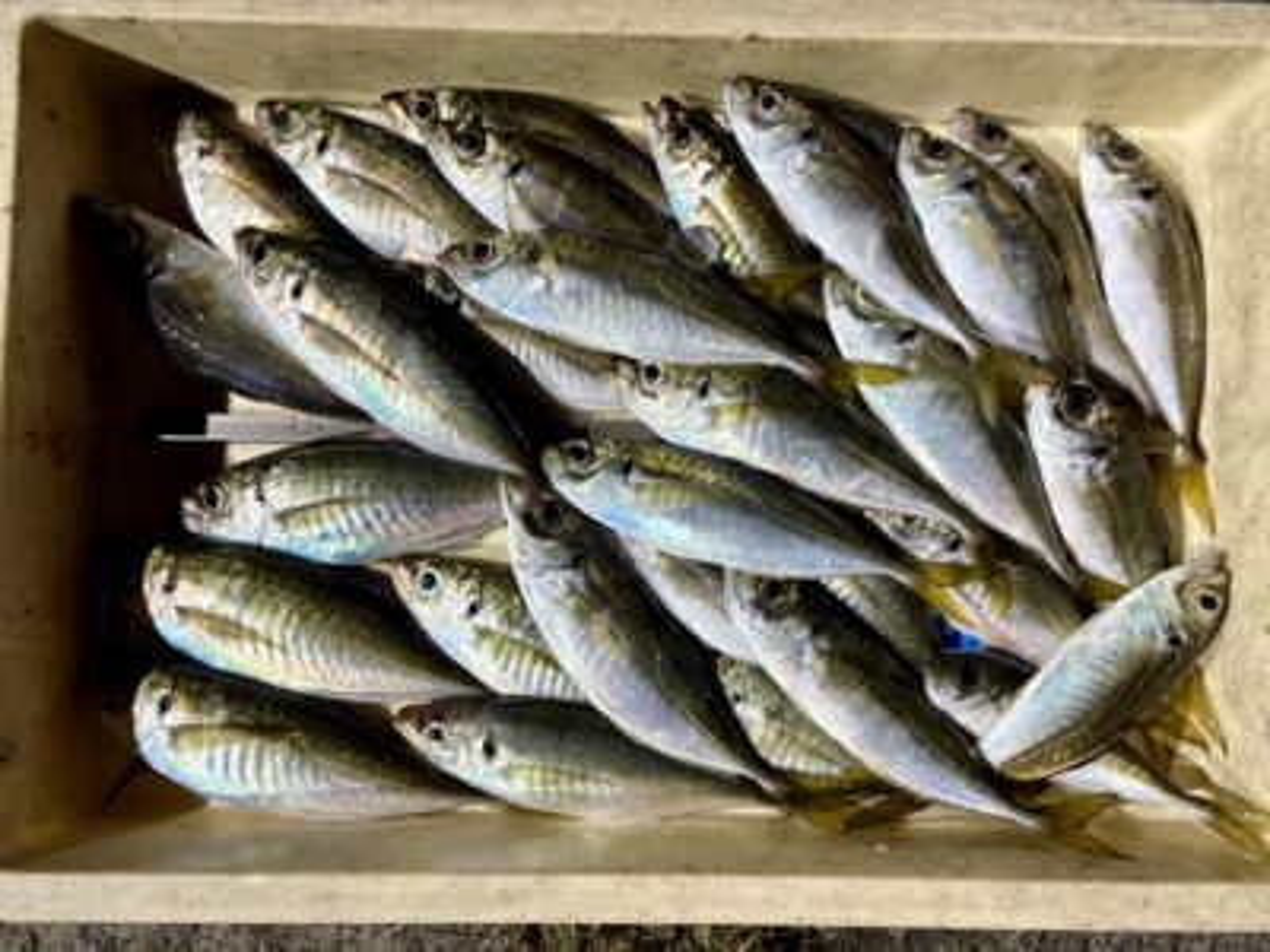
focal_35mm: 26
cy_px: 476
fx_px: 954
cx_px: 635
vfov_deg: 53.1
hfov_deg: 67.3
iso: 200
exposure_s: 1/60
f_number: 1.6
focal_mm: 5.96
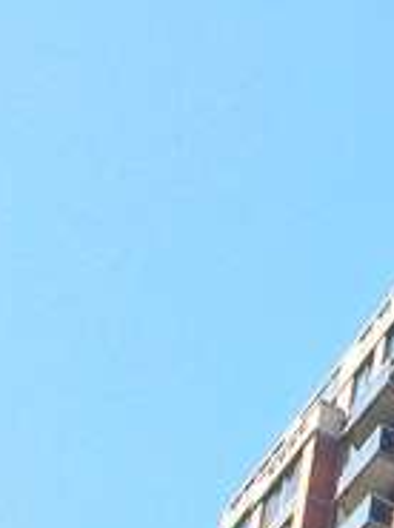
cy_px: 1025
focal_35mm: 130
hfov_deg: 10.7
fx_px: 1980
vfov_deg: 13.3
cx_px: 708
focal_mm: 4.12
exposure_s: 1/720
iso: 32
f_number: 2.2
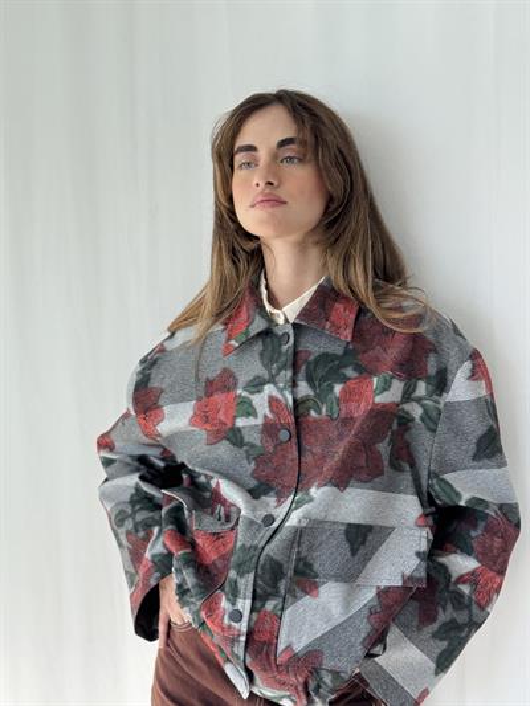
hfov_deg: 30.3
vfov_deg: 39.6
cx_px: 265
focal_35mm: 48
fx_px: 980
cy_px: 353
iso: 64
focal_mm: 6.76
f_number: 1.78
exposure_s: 1/323
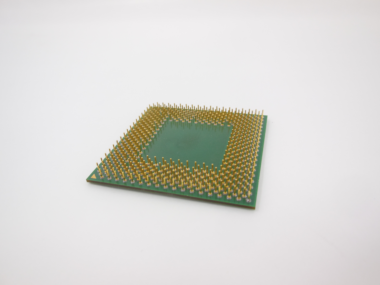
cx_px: 190
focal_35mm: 25
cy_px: 142
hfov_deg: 69.4
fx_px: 274
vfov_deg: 54.9
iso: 125
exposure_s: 1/50
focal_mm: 4.5
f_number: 3.1
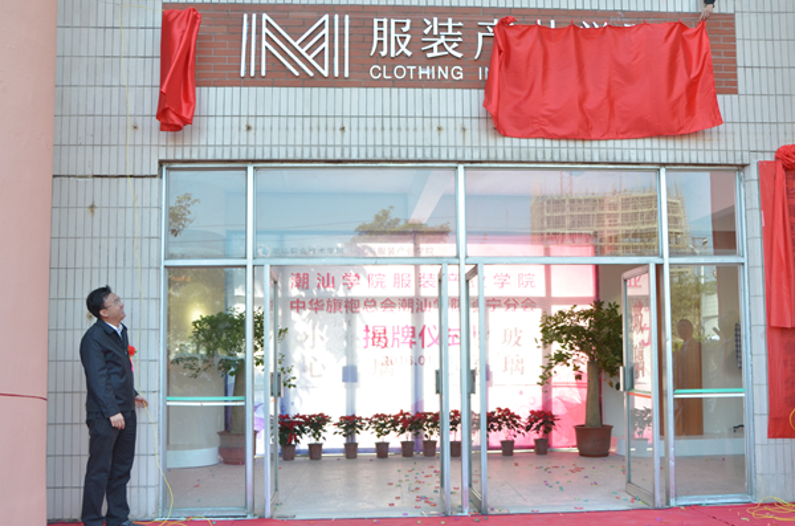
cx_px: 421
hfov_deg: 55.9
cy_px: 281
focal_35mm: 34
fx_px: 749
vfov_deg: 38.7
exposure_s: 1/180
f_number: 4
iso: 200
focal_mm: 20
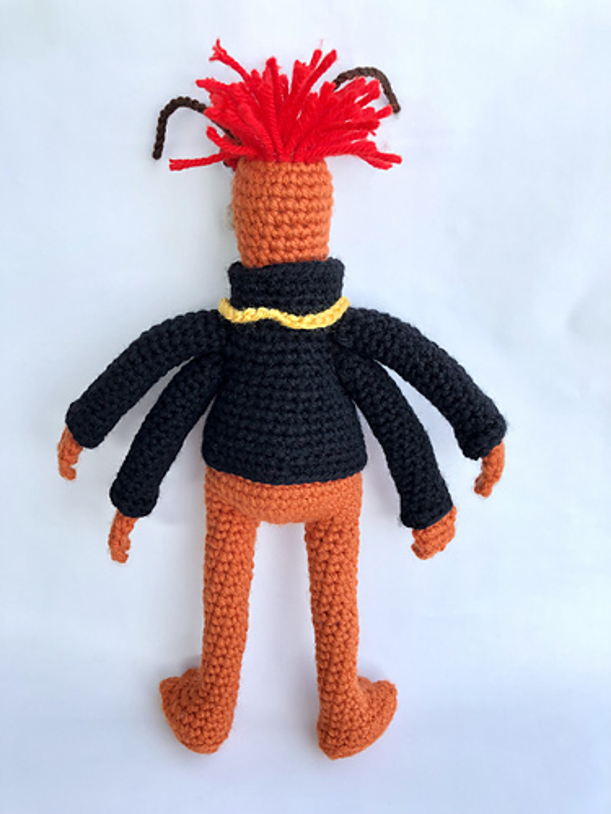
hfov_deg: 49.7
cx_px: 306
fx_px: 659
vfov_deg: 63.4
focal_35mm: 28
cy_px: 407
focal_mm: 3.99
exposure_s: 1/120
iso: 32
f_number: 1.8
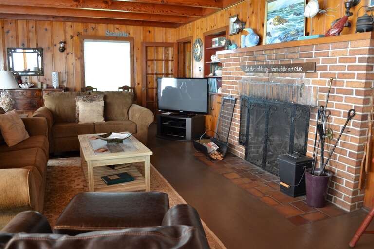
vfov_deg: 47.9
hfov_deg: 67.4
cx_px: 187
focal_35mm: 27
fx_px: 280
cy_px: 124
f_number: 3.5
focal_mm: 18
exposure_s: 1/15
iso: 640
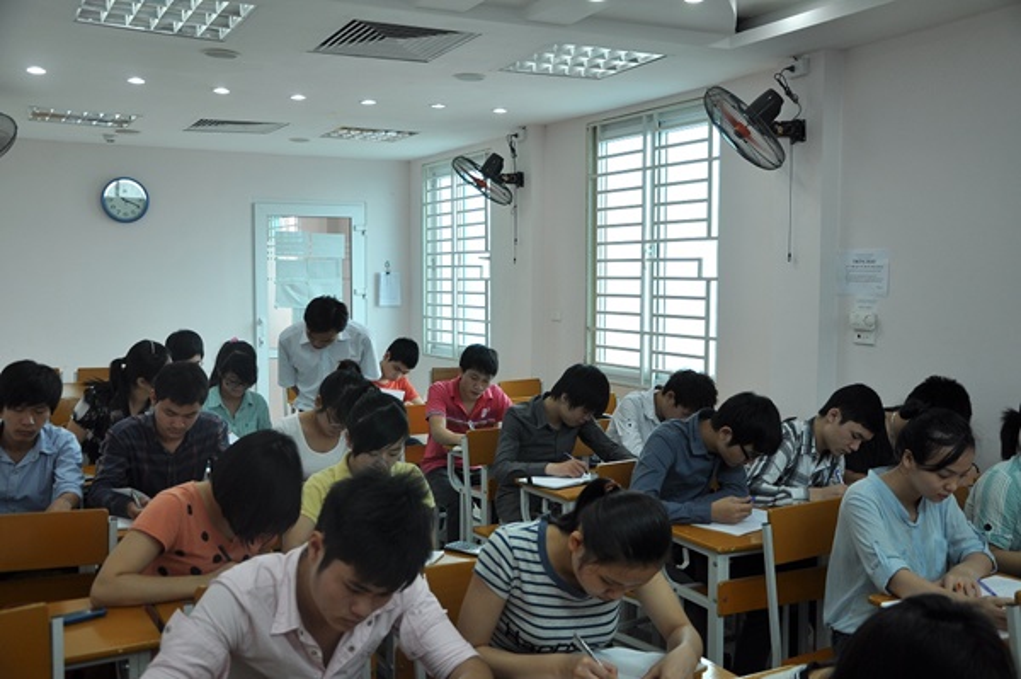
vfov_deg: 35.4
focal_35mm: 38
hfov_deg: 51.3
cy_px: 340
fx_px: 1063
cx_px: 510
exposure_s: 1/80
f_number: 4.5
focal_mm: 25
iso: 200
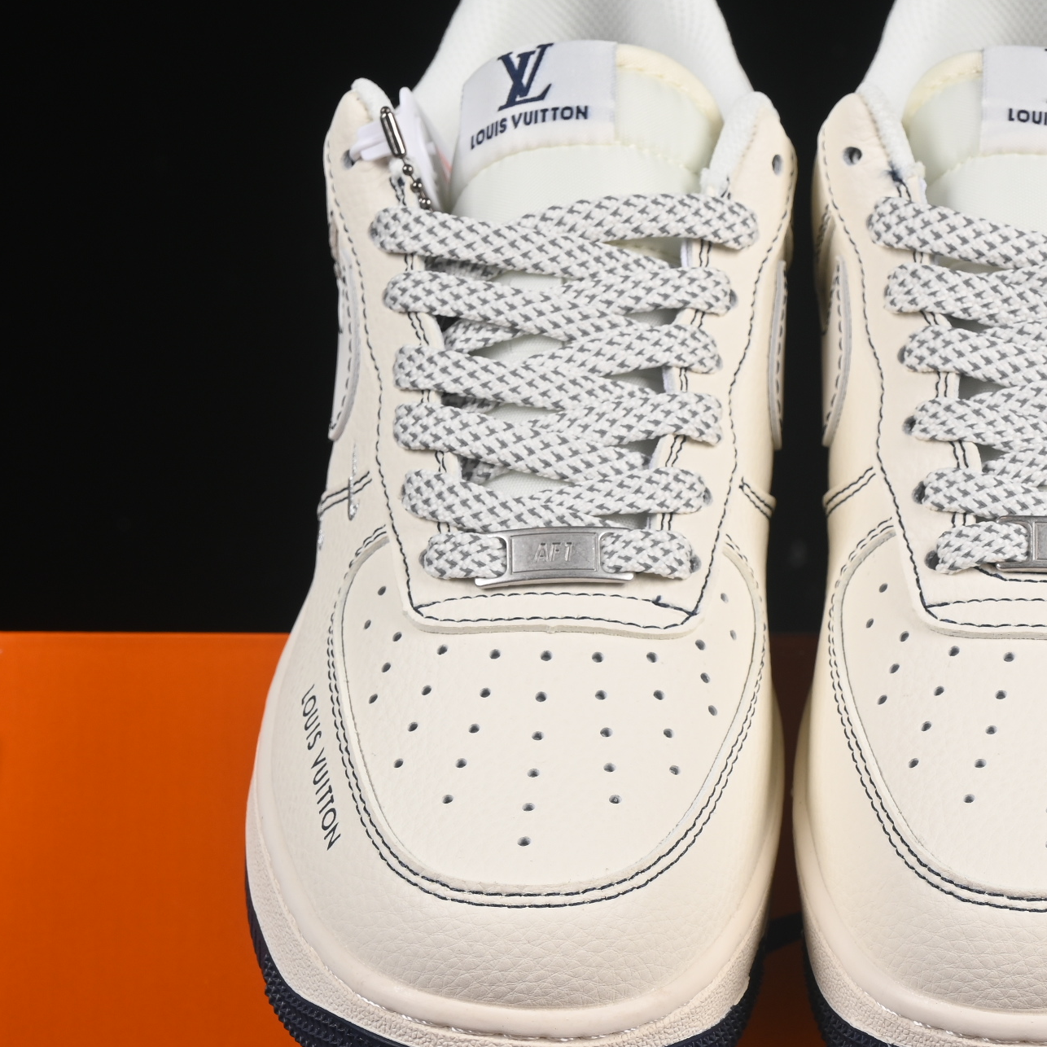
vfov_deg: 12.6
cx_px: 764
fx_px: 4722
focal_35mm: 138
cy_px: 652
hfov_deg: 12.6
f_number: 8
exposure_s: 1/80
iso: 160
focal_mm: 50
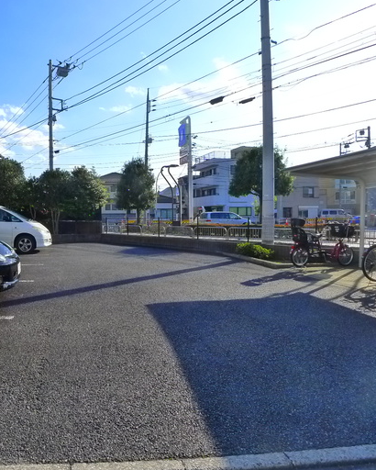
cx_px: 83
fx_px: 445
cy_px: 236
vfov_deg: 55.6
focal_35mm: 32
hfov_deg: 43.9
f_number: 4
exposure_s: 1/640
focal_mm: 5.1
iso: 400
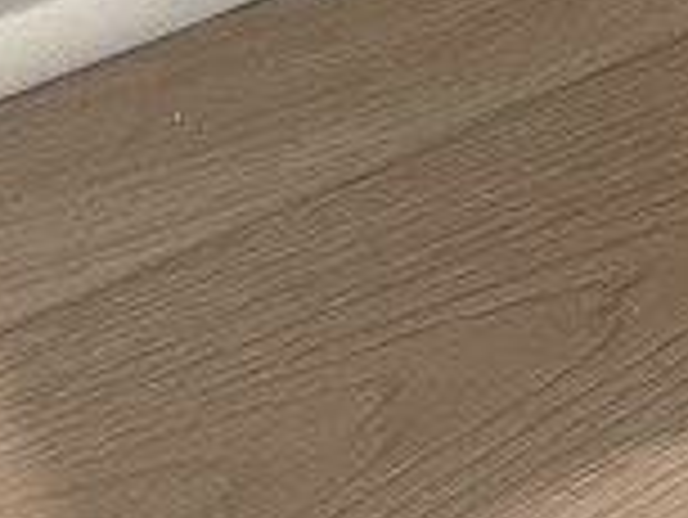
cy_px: -890
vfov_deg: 9.0
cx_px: 1547
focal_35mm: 141
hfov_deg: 11.9
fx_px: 2805
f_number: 1.78
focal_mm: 6.76
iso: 320
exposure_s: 1/60
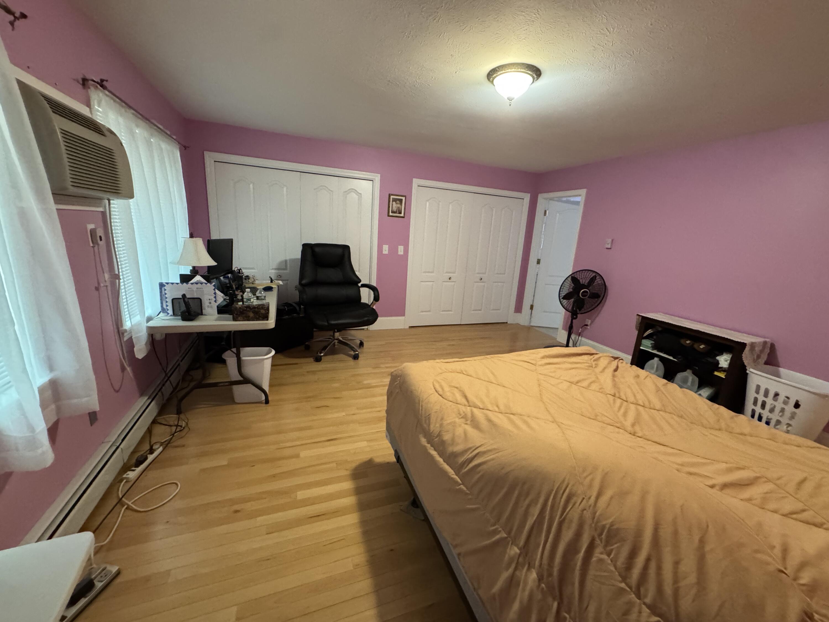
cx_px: 414
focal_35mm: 14
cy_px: 311
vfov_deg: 85.7
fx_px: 335
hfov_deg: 102.1
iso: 1000
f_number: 2.2
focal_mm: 2.22
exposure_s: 1/60
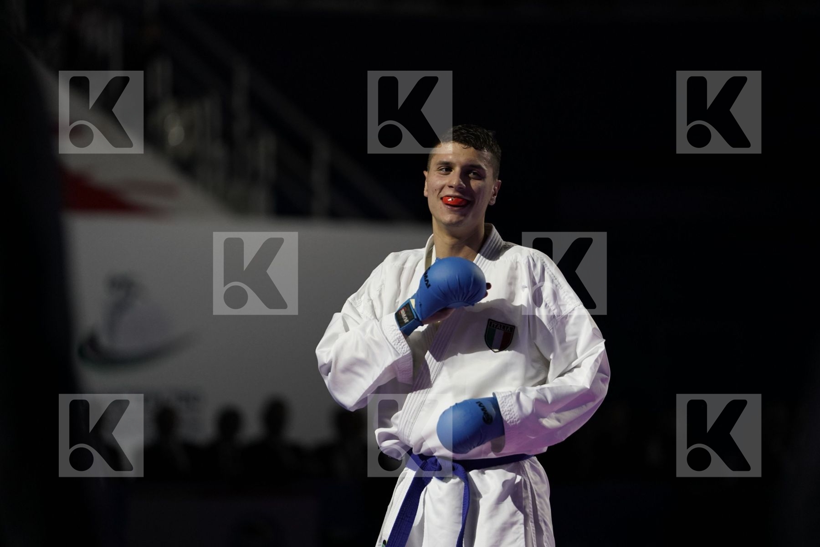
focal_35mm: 200
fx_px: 4555
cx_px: 410
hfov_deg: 10.3
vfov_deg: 6.9
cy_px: 274
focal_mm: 200
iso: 2000
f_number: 2.8
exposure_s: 1/1000
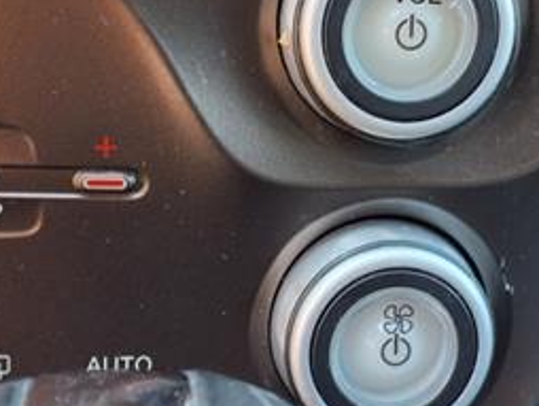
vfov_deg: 21.5
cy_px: 128
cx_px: 293
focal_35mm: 68
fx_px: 1060
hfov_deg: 28.5
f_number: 1.9
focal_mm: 3.58
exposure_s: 1/40
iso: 64
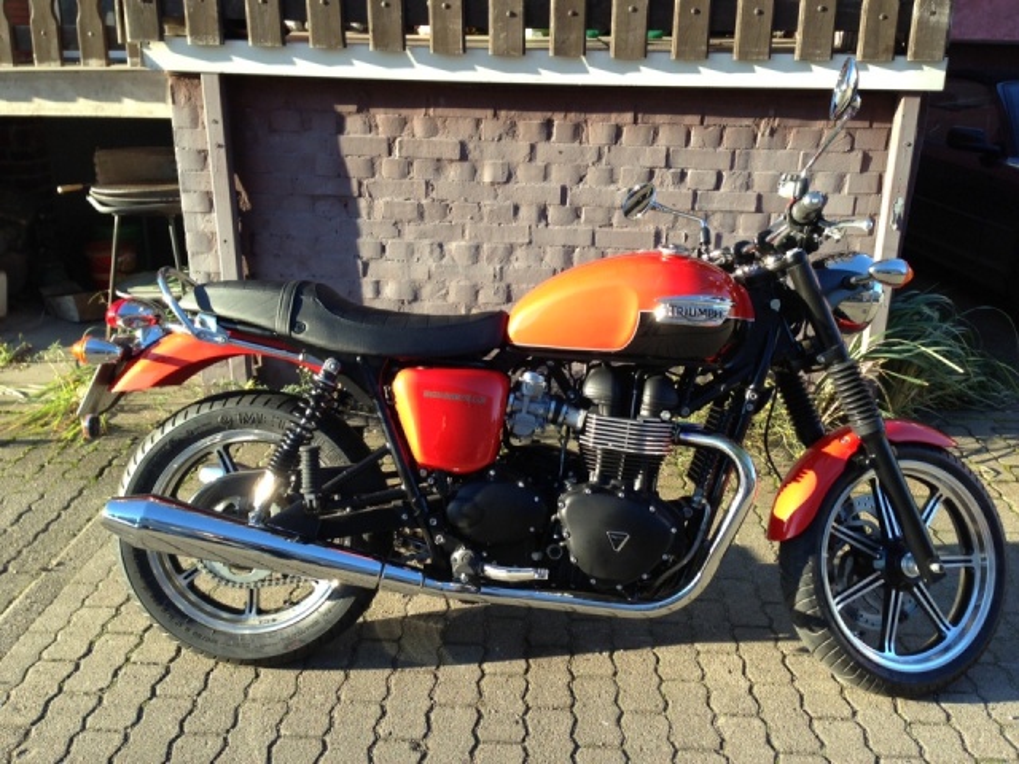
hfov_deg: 55.4
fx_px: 971
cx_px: 510
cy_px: 382
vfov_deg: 42.9
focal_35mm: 33
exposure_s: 1/214
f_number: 2.4
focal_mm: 4.13
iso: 50
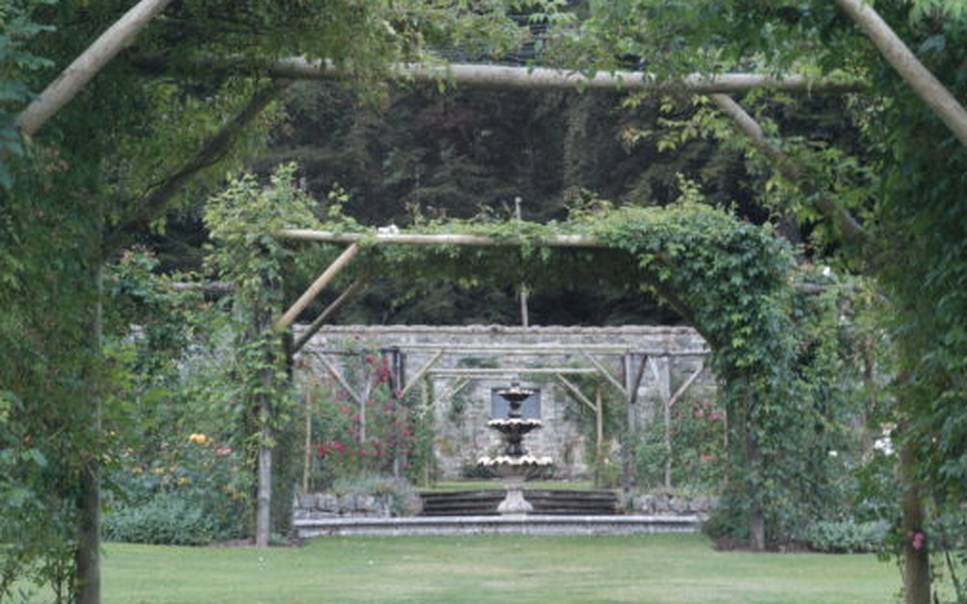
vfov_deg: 12.1
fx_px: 2846
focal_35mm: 108
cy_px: 313
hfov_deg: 19.3
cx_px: 486
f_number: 14
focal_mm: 70
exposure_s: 1/8
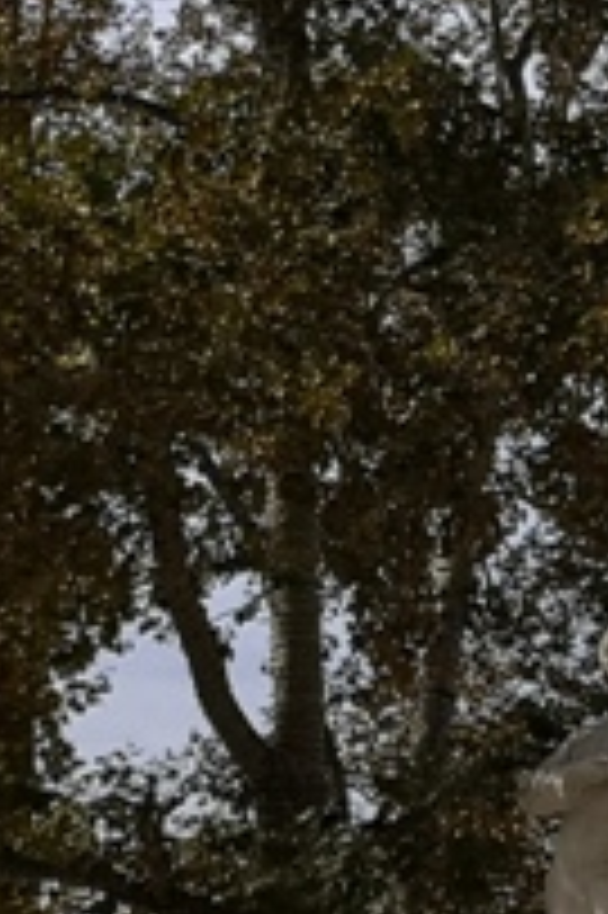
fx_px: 3223
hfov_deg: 10.0
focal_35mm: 127
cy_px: 374
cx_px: 1207
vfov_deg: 16.1
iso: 50
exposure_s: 1/3460
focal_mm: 3.95
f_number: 1.8
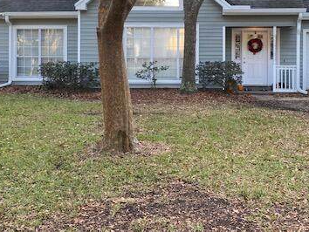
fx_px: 420
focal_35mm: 47
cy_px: 54
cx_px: 199
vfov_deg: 30.3
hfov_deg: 40.0
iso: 40
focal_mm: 4.25
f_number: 1.8
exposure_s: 1/121
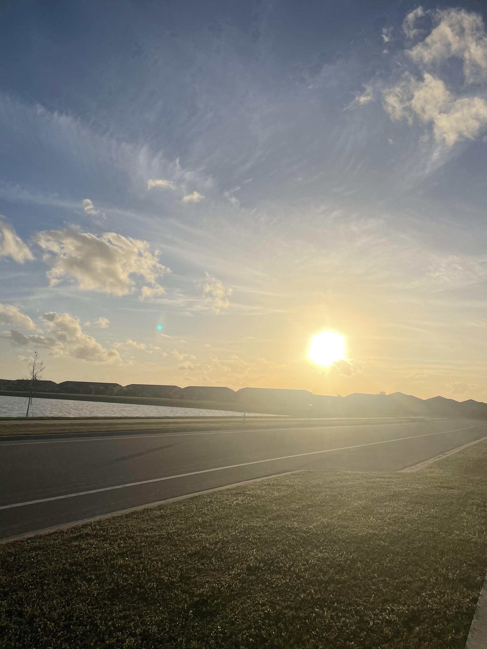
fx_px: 488
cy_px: 324
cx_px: 244
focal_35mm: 26
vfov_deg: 67.3
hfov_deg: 53.1
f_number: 1.6
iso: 40
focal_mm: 4.2
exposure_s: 1/17241
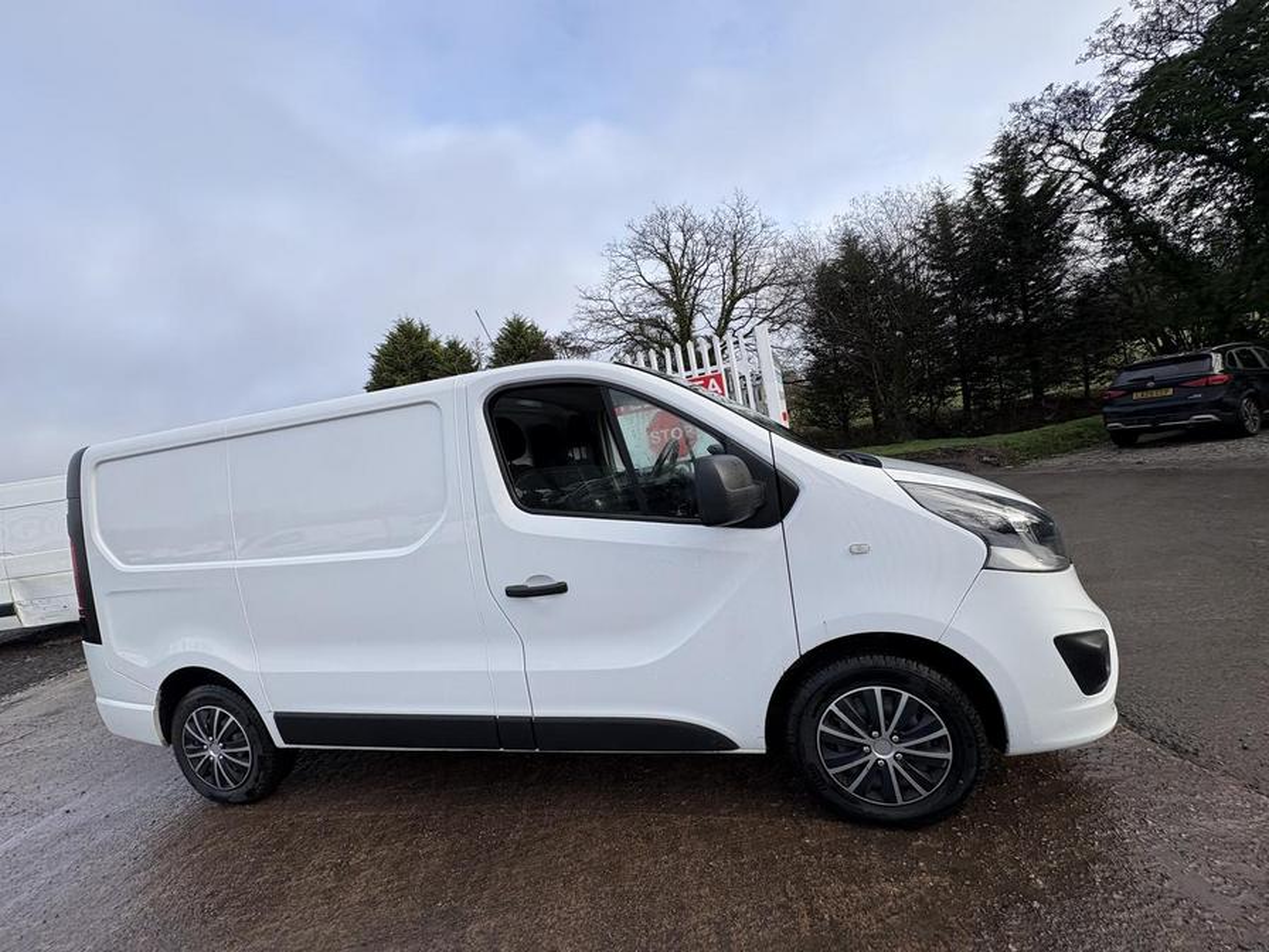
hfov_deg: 102.1
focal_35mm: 14
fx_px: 513
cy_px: 476
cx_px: 634
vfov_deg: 85.7
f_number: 2.2
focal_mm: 2.22
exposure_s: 1/533
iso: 40
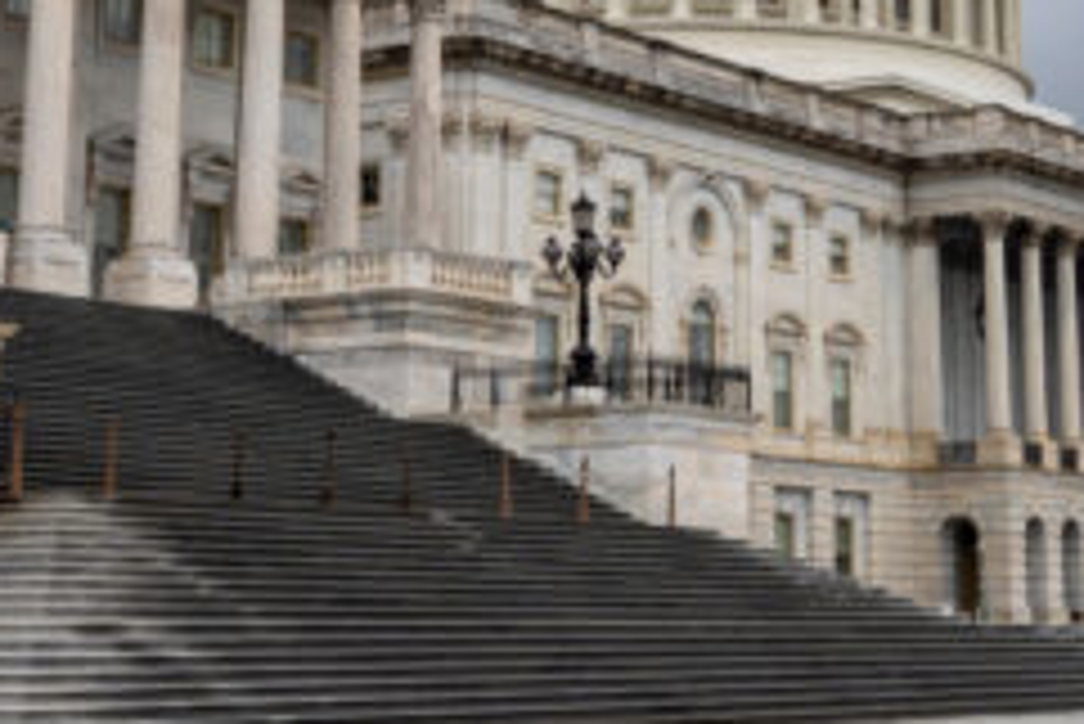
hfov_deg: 21.8
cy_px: -16
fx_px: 2802
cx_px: 697
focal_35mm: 93
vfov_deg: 14.5
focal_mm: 35
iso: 500
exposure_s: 1/400
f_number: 14
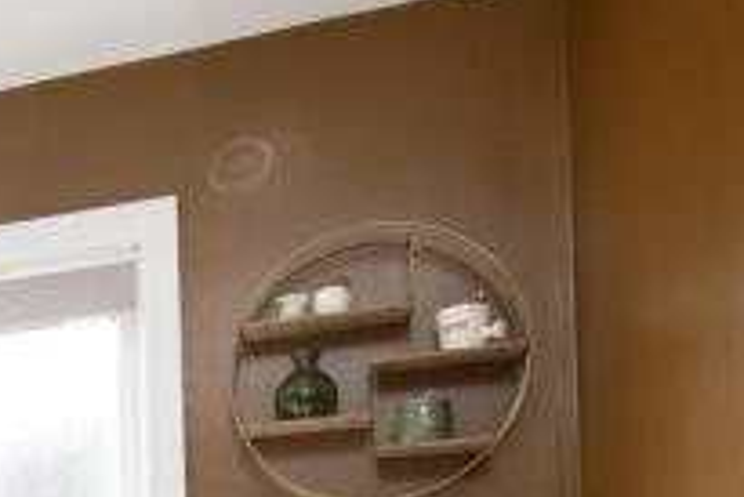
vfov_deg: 24.3
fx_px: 993
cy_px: 658
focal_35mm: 48
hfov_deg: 34.9
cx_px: -89
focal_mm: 10
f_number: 8
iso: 320
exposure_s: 1/25
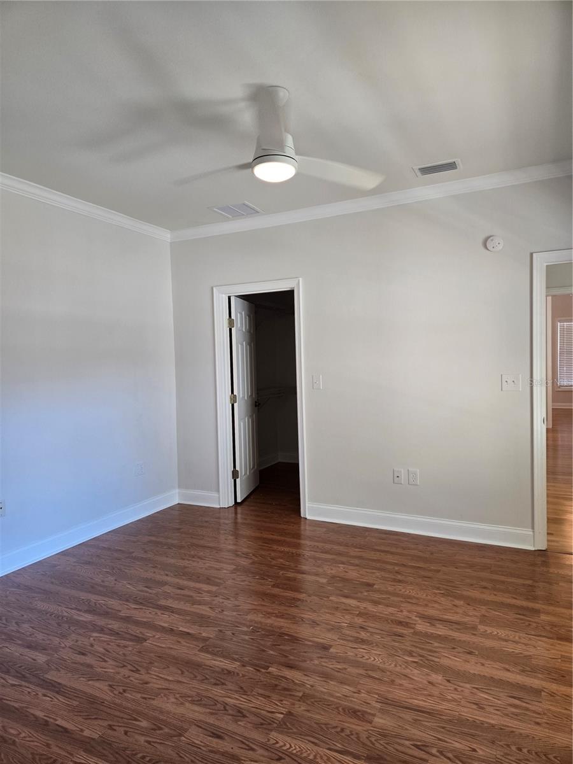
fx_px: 508
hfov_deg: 58.9
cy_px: 382
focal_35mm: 23
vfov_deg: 73.9
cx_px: 286
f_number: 1.8
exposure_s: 1/120
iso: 125
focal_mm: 5.4
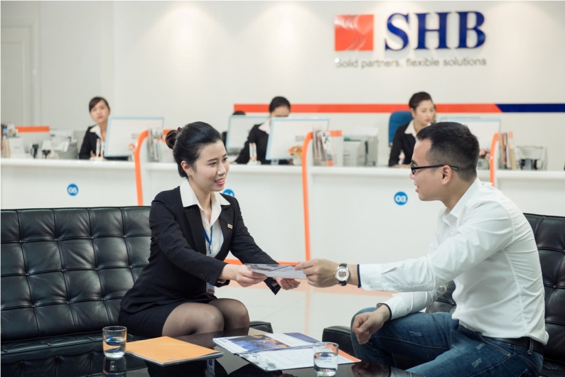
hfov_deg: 28.8
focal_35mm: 70
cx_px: 282
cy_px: 188
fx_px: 1099
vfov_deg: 19.5
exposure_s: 1/200
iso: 800
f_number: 4
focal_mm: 70
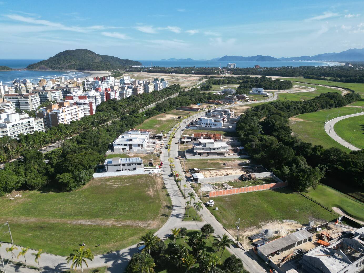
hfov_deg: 69.4
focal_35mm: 25
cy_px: 137
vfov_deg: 54.9
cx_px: 181
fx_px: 263
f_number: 1.7
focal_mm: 6.72
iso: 110
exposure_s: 1/2500
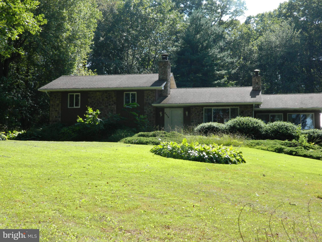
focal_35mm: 57
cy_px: 121
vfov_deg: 25.7
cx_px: 161
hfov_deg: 33.8
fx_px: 530
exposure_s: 1/320
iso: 110
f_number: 3.8
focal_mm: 10.2
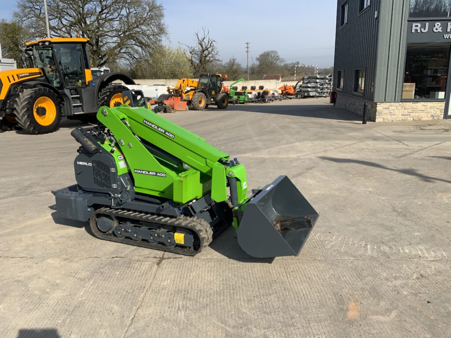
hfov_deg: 61.7
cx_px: 226
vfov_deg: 48.2
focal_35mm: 29
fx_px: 378
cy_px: 169
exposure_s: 1/1984
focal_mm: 3
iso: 16
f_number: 1.8
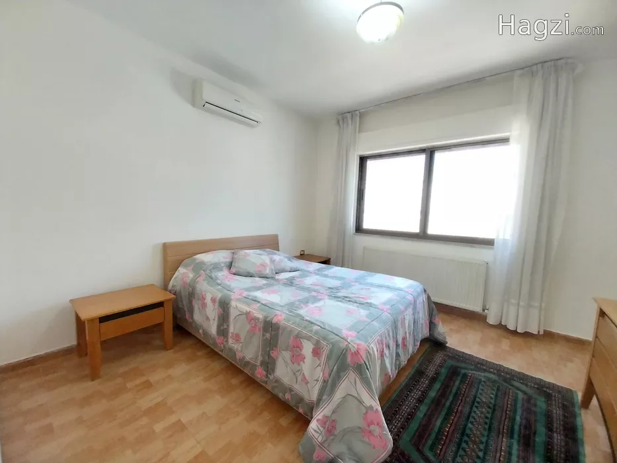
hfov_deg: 106.2
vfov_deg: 89.9
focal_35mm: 13
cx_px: 308
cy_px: 232
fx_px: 232
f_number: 2.2
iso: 160
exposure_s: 1/50
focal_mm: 1.3
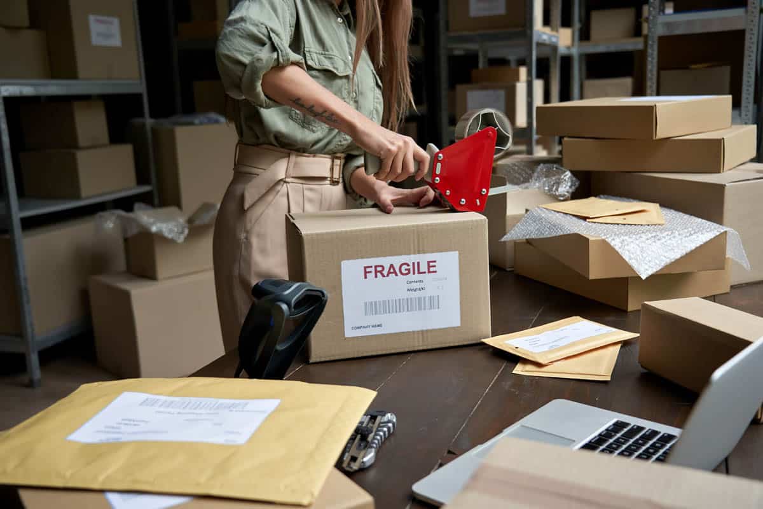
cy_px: 254
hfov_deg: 51.9
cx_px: 382
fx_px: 784
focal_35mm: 37
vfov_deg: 35.9
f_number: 4
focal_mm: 37
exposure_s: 1/160
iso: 800
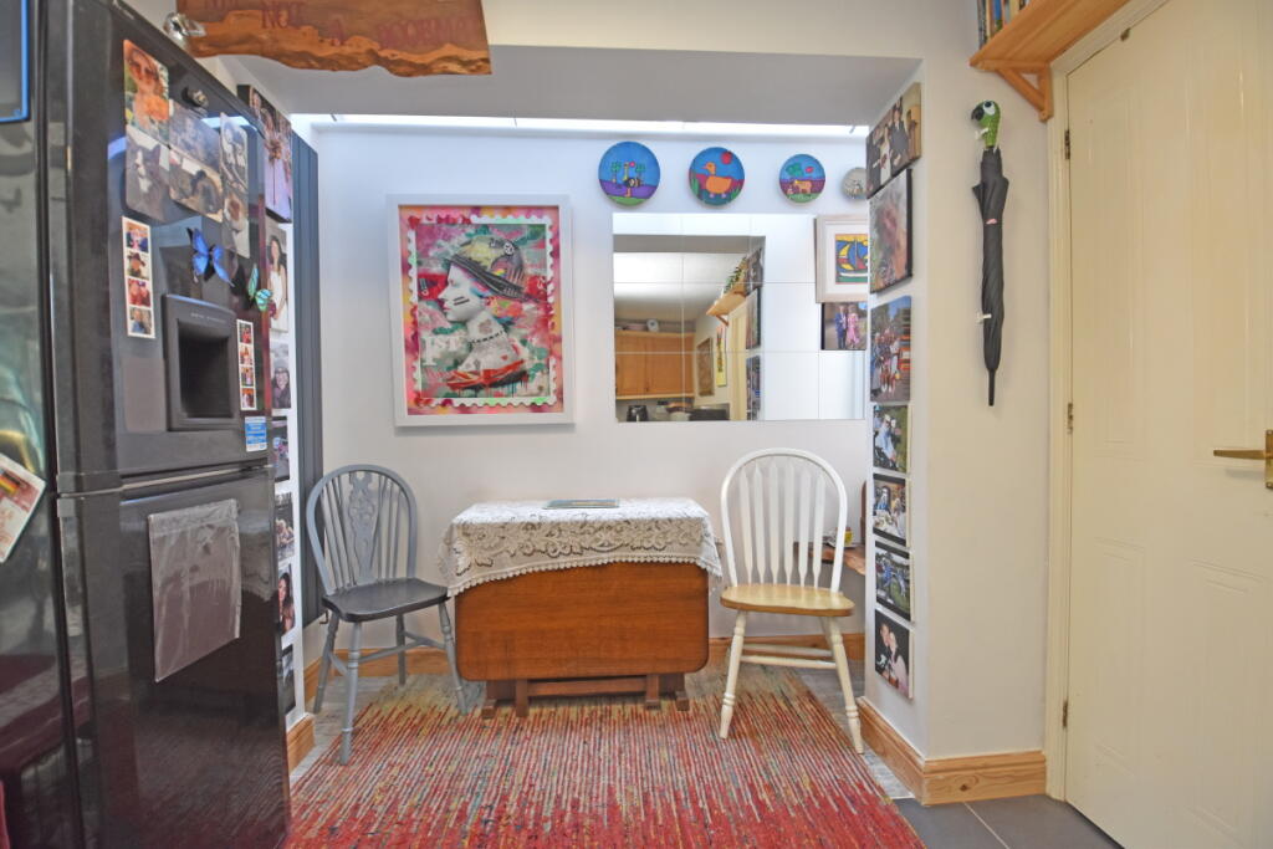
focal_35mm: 15
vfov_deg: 77.3
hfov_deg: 100.4
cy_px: 424
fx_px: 530
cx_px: 636
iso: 800
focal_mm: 10
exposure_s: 1/160
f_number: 4.5
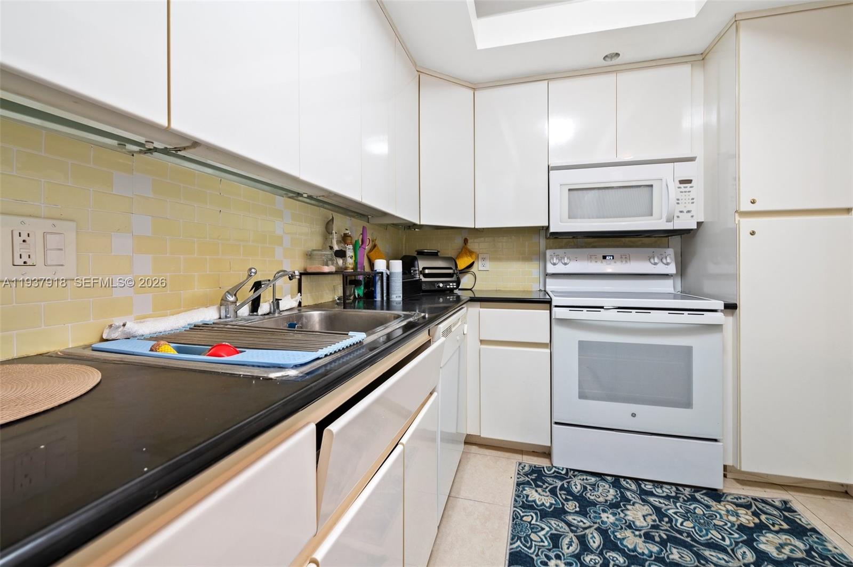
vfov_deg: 81.1
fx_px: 331
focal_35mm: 14
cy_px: 284
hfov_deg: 104.3
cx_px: 426
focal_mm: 14
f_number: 8
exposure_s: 1.3
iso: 200
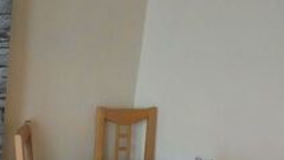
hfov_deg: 21.5
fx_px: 648
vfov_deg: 13.3
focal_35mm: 86
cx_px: -119
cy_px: 241
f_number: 3.3
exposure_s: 1/40
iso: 400
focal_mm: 4.3
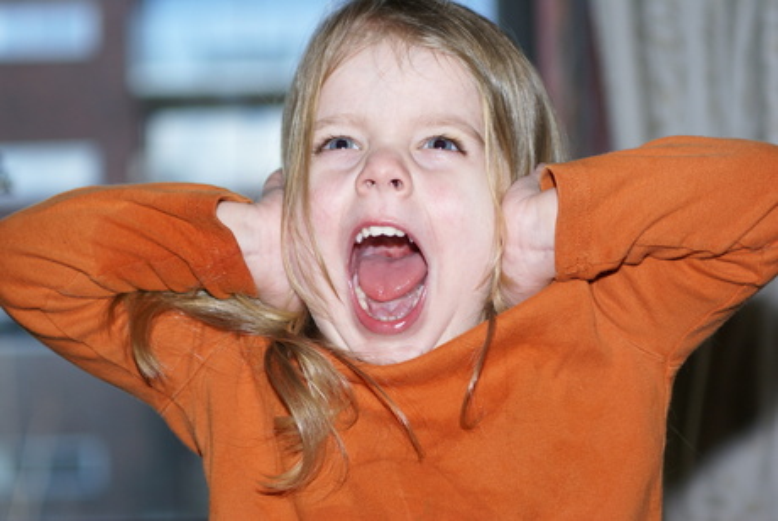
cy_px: 260
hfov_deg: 18.2
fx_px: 2434
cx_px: 389
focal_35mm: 112
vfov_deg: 12.2
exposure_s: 1/125
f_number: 4
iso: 100
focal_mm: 75
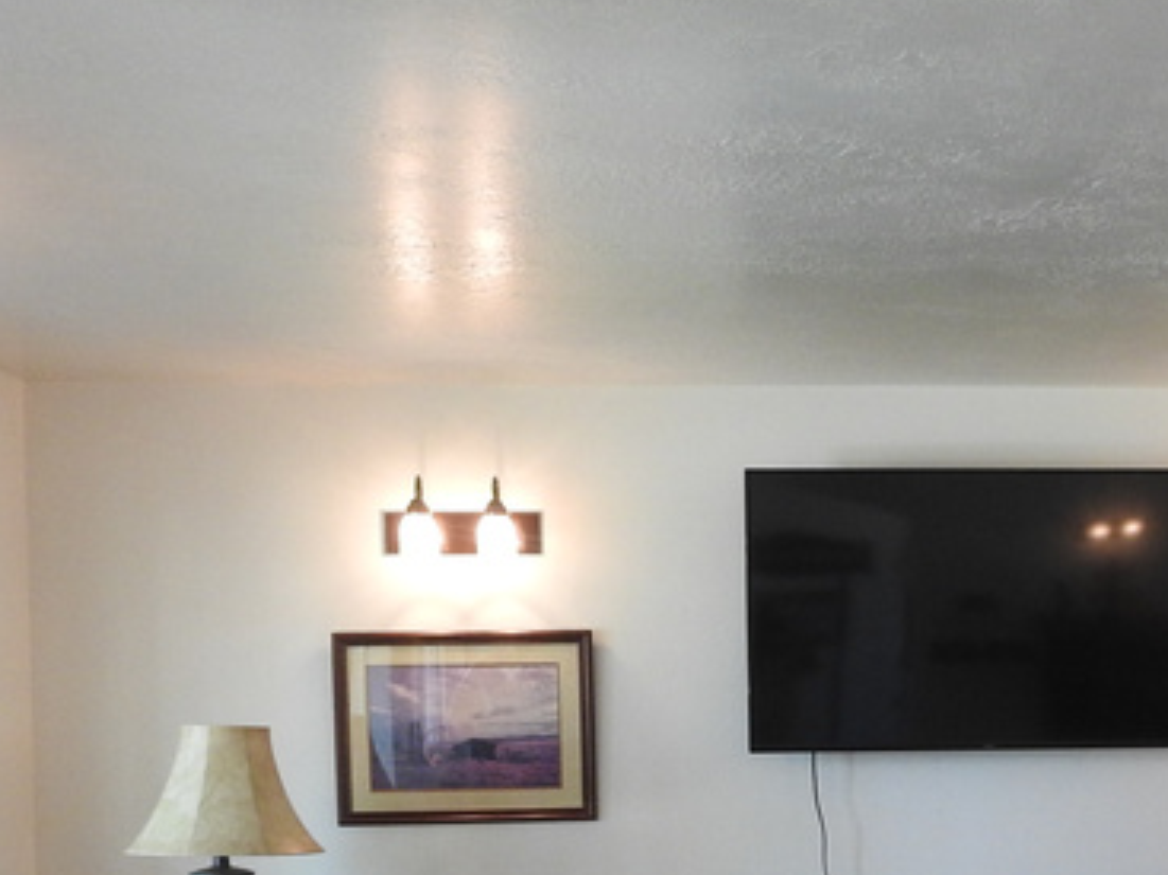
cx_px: 1034
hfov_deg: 28.0
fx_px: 2260
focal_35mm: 67
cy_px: 821
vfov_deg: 21.3
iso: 220
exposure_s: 1/30
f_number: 3.3
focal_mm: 4.3
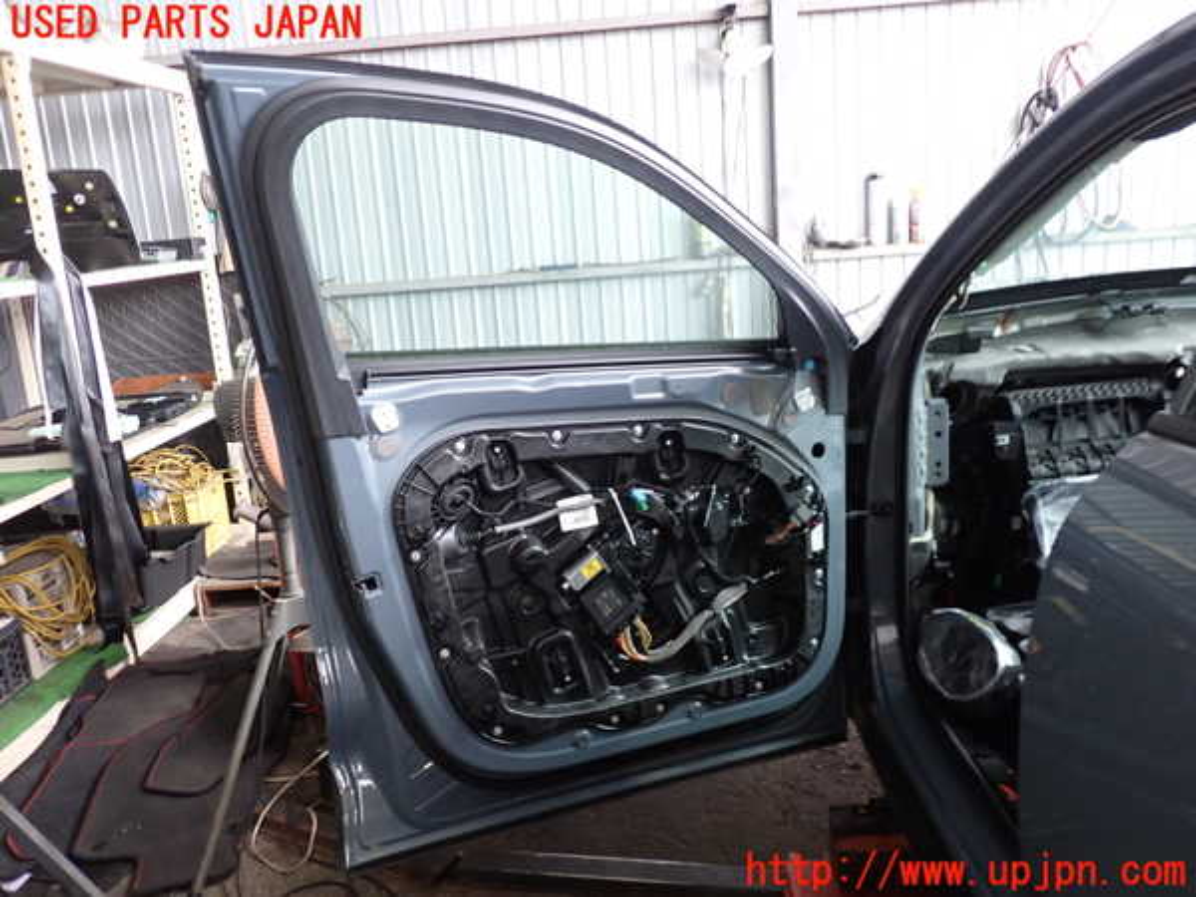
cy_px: 448
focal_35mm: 30
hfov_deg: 60.0
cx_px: 598
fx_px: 1037
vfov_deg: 46.8
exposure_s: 1/30
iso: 250
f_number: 2.3
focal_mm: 5.4
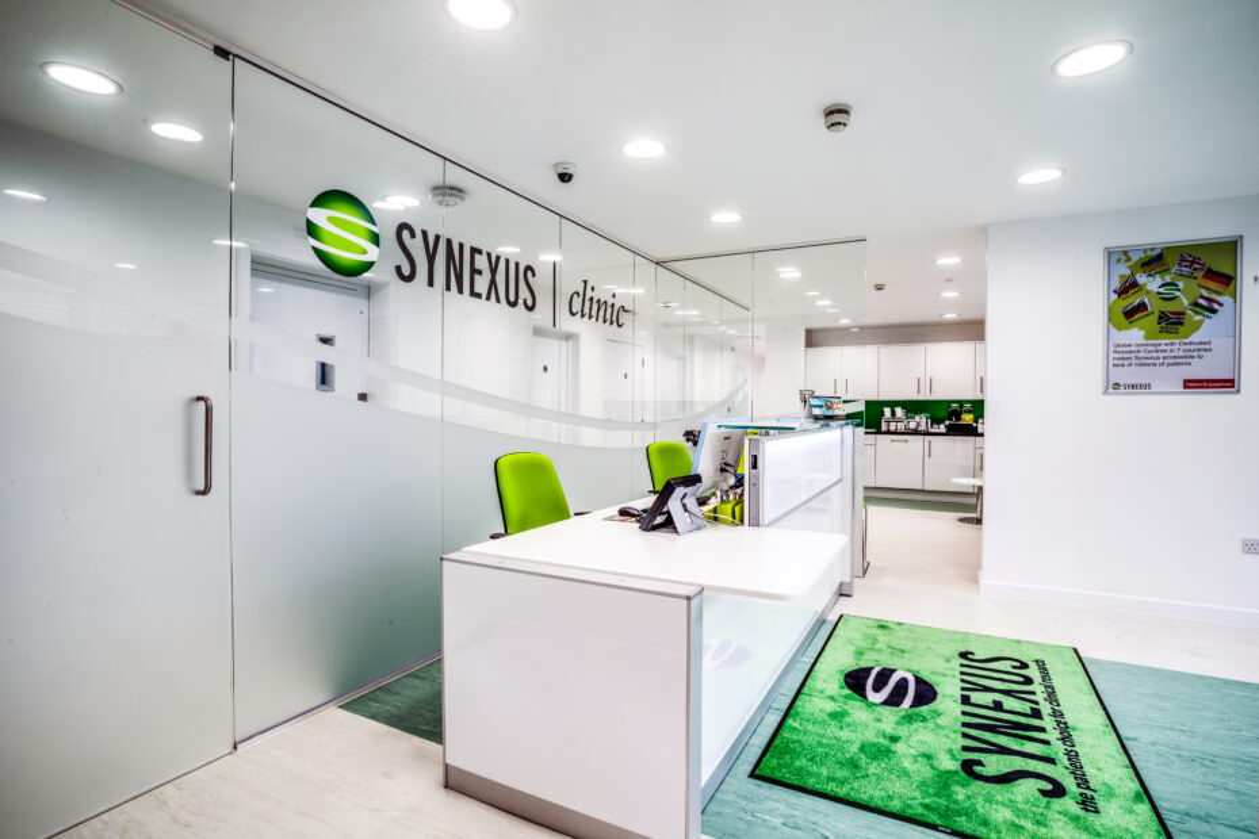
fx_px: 594
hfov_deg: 93.3
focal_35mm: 17
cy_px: 420
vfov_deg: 70.4
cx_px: 630
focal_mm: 17
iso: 100
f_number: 16
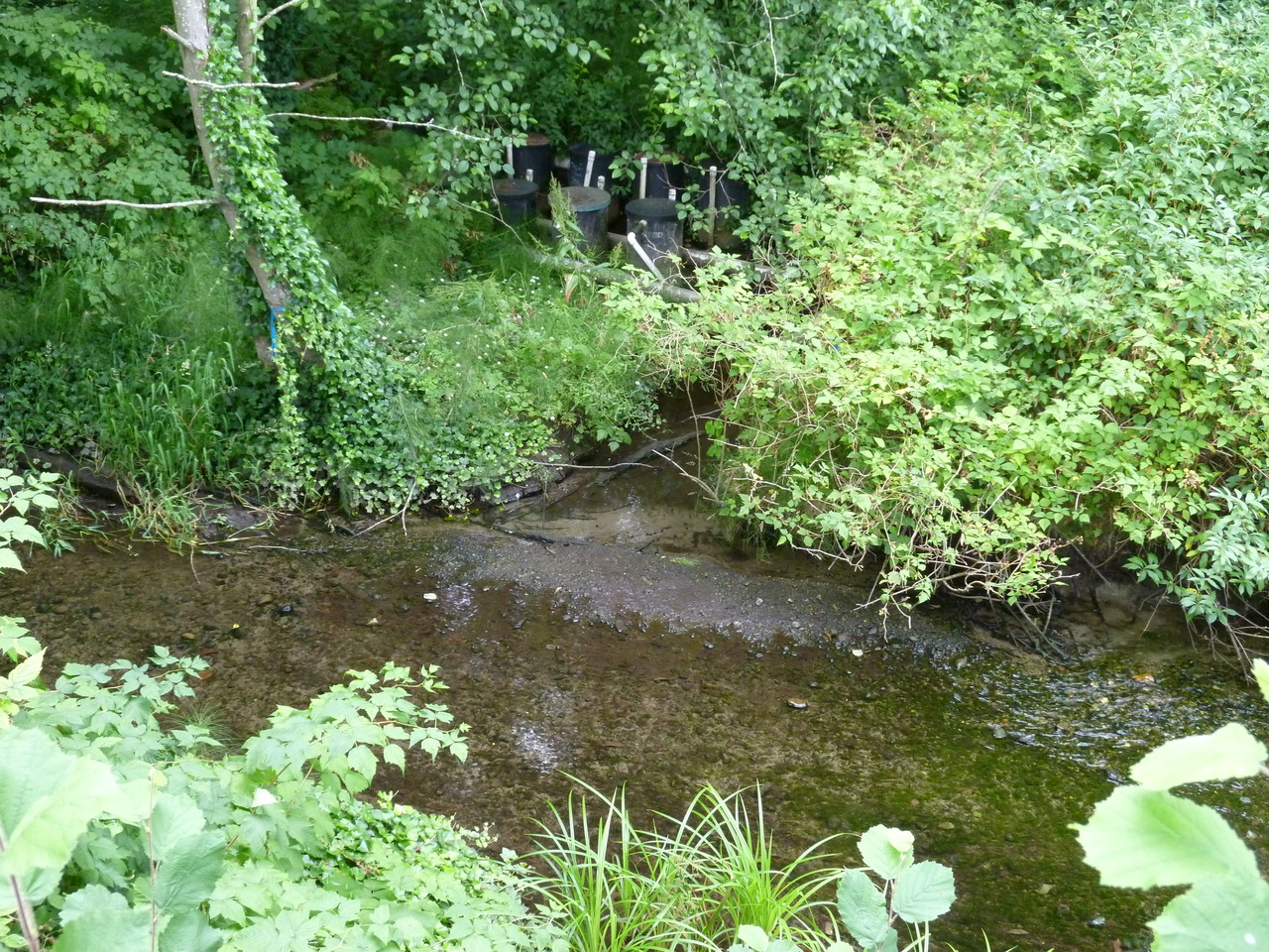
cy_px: 476
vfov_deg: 34.3
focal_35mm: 42
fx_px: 1540
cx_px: 634
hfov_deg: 44.8
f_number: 4.1
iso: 400
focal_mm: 7.6
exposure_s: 1/30
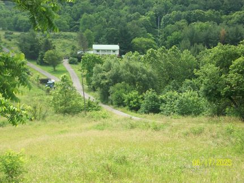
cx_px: 122
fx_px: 465
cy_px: 92
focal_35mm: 66
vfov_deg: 22.2
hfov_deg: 29.4
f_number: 4.1
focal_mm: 11
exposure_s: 1/500
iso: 80
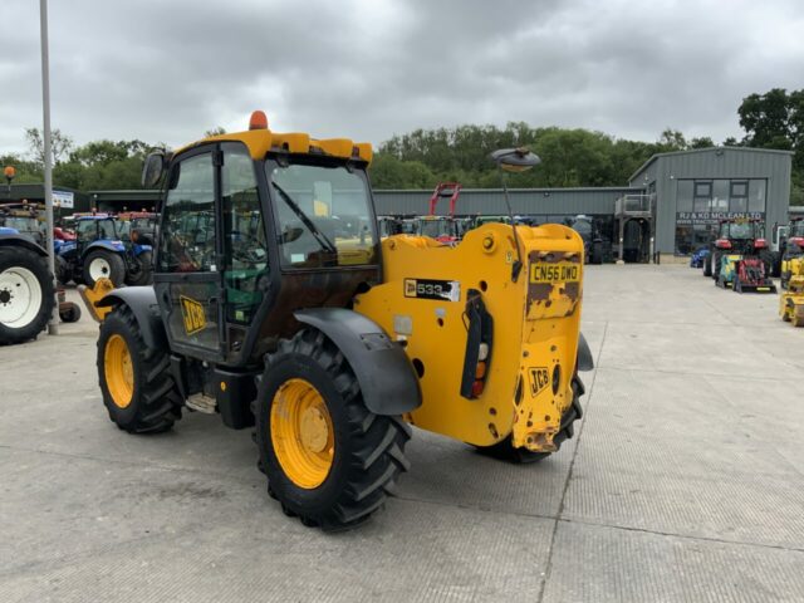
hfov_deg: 61.7
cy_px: 302
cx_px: 402
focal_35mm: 29
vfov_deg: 48.2
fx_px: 674
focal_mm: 3
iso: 16
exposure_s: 1/1035
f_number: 1.8
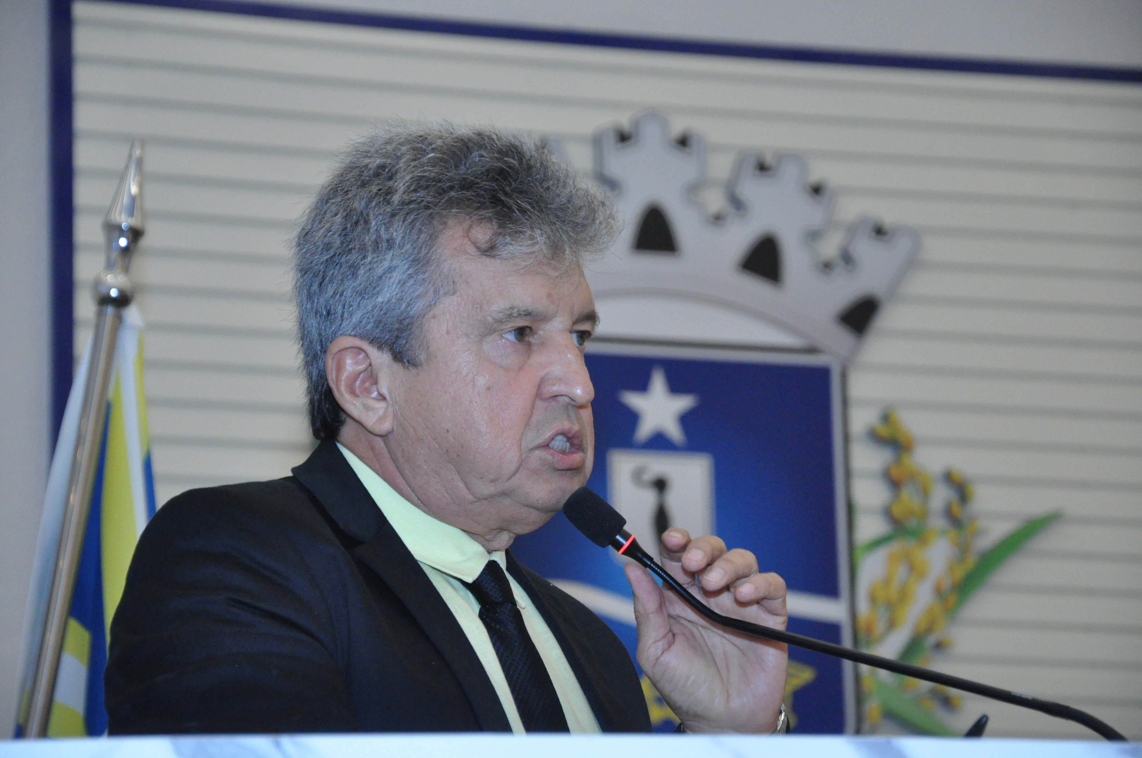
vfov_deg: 9.9
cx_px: 571
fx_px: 4372
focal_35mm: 138
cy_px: 379
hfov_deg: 14.9
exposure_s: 1/160
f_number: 5.6
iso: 2500
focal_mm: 92
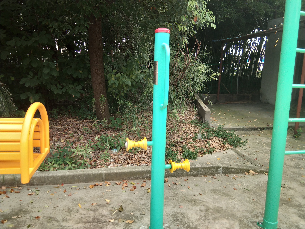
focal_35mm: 31
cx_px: 152
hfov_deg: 58.4
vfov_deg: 45.4
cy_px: 114
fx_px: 273
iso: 50
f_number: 2.2
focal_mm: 3.69
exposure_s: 1/221
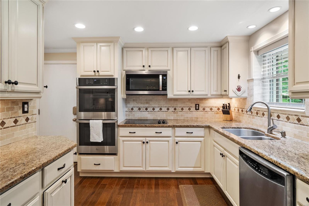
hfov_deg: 90.0
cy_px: 103
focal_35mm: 18
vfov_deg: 67.4
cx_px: 154
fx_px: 154
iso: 400
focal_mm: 9
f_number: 6.3
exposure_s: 1/5
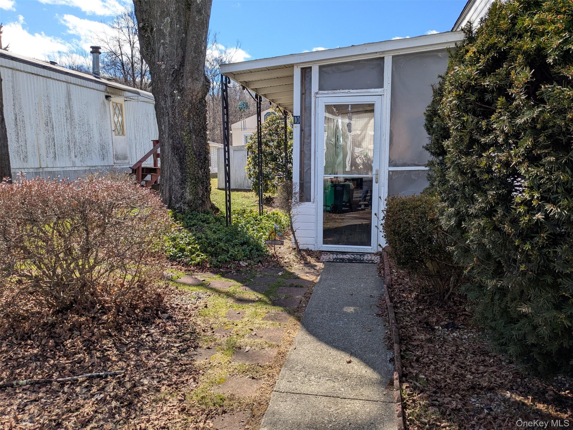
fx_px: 447
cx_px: 286
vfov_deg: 51.4
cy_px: 215
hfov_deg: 65.3
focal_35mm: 27
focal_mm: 4.38
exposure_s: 1/2128
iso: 50
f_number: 1.73
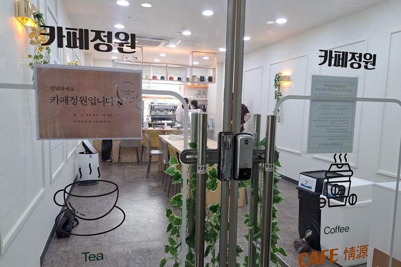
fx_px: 290
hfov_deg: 69.4
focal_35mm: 26
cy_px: 142
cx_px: 193
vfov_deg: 49.5
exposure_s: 1/60
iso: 50
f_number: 1.8
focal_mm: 5.23
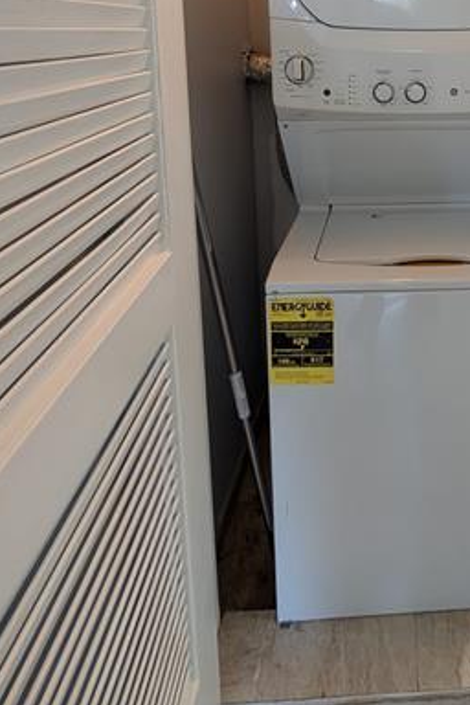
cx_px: 424
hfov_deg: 46.3
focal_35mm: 25
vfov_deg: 62.9
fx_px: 490
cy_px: 105
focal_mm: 2.02
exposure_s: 1/60
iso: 147
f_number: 1.7
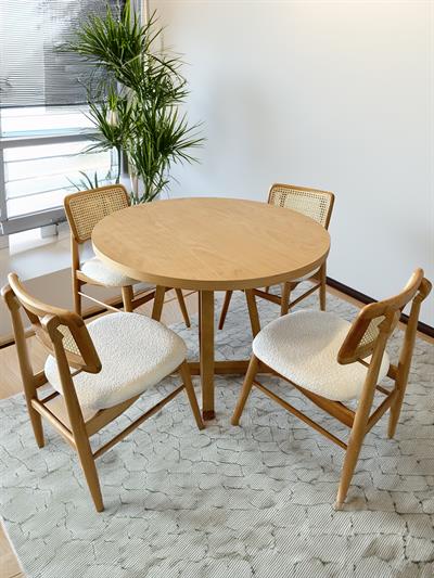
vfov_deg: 71.6
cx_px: 217
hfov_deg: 56.8
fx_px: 401
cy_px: 289
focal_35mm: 24
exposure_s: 1/100
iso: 125
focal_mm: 6.86
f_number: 1.78
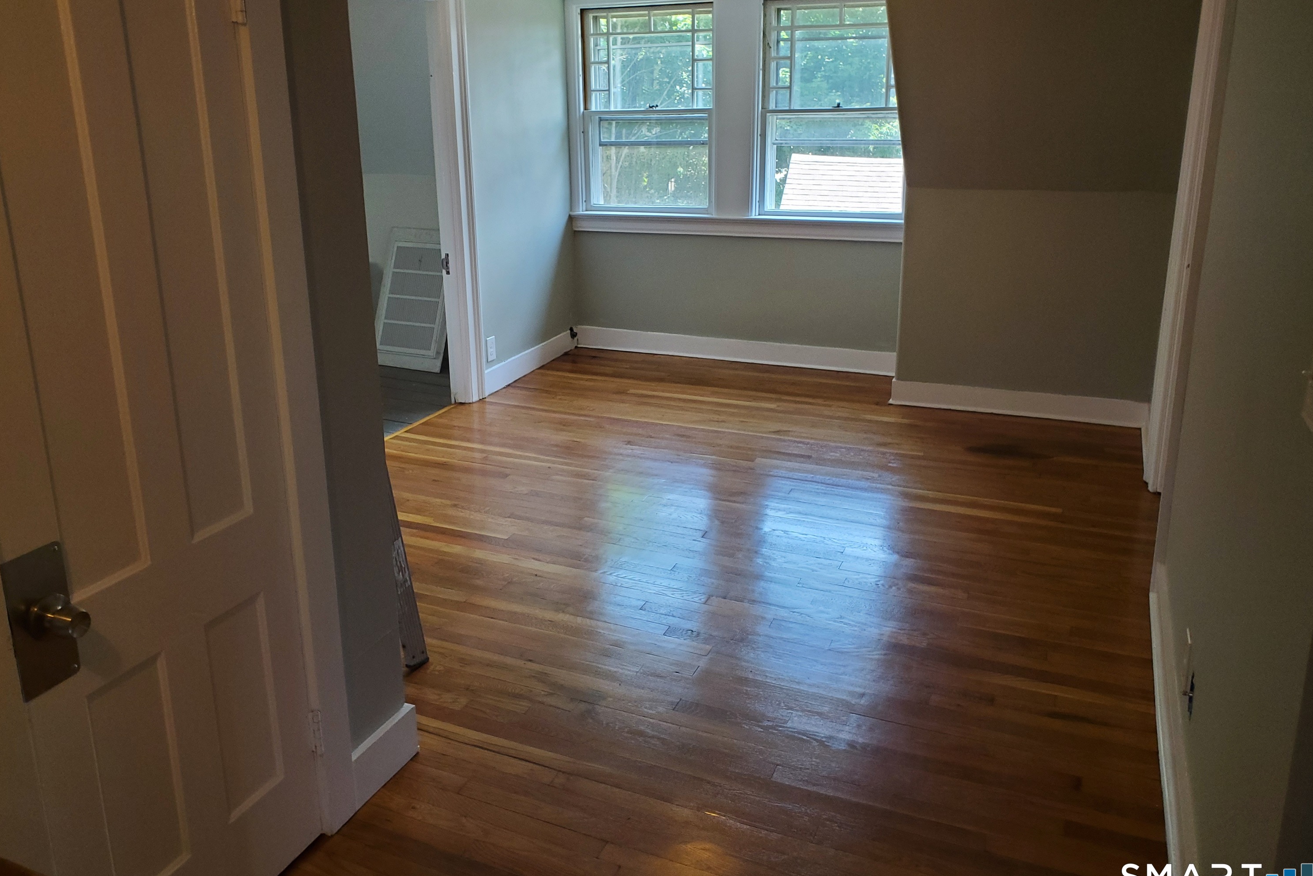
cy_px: 389
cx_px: 643
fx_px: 1021
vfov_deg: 46.3
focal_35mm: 28
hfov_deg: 65.5
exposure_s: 1/120
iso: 200
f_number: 2.4
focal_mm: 4.3
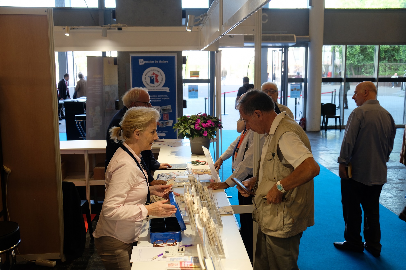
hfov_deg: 50.7
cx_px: 203
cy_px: 135
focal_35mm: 38
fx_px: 429
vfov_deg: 35.1
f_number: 4
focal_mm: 25.4
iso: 500
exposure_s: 1/60
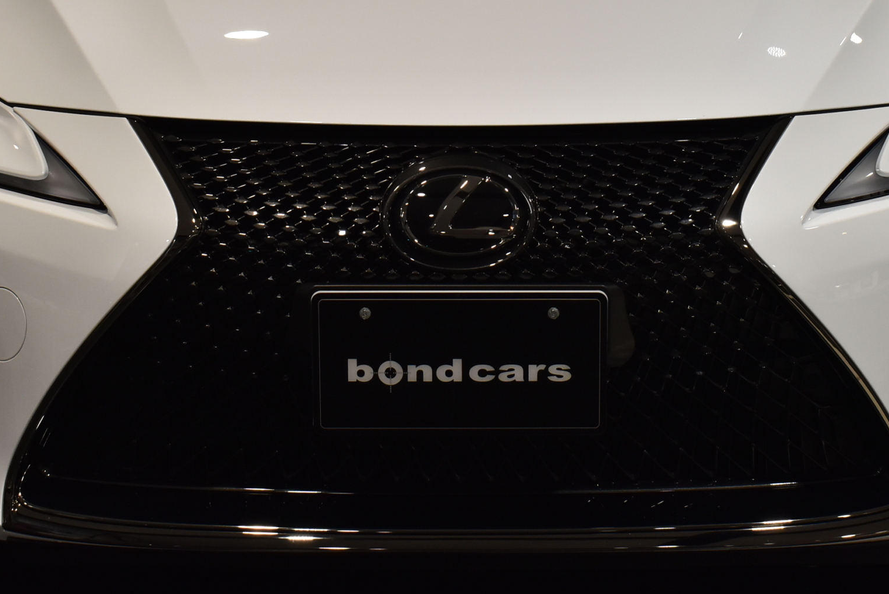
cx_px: 463
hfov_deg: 26.6
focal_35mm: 76
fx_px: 1878
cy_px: 155
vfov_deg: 17.9
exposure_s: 1/50
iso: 720
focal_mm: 30
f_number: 8
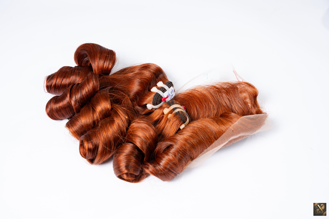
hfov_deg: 42.3
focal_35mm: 46
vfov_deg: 28.9
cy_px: 110
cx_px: 164
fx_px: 425
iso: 250
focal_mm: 46.5
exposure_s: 1/160
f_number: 5.6
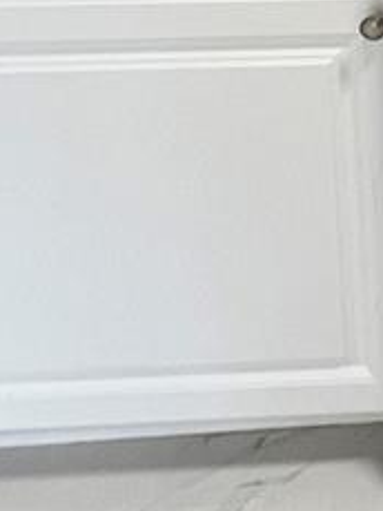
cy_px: -446
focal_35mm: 68
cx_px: 715
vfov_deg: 19.7
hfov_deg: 17.2
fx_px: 1002
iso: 160
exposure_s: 1/60
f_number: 1.8
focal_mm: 1.57
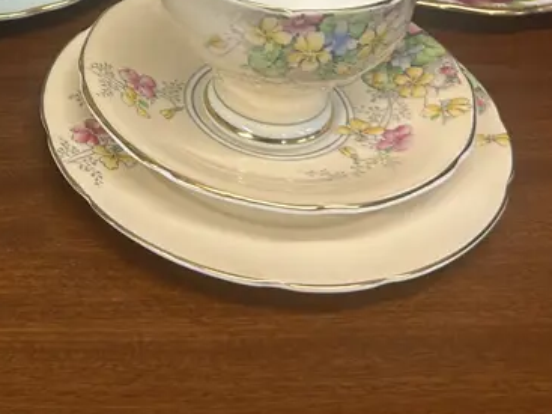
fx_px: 1068
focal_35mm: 67
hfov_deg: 27.5
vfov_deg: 20.6
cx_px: 14
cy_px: -71
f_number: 1.78
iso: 200
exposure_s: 1/100
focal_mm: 6.86
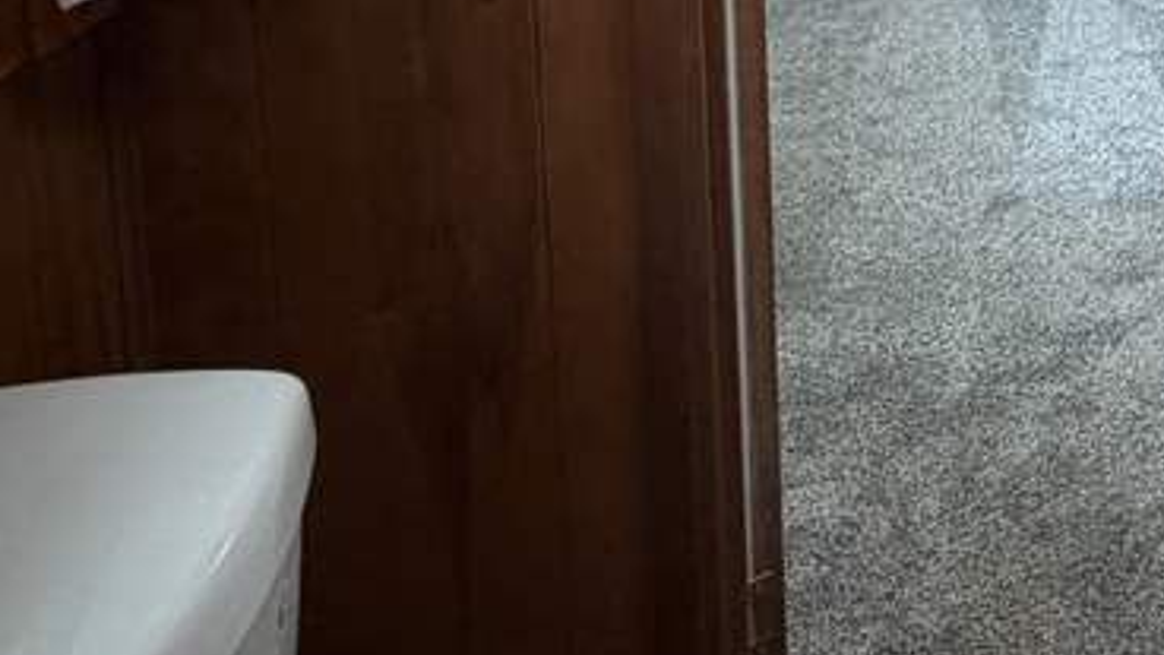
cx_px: 1363
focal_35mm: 53
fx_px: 1636
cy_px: -258
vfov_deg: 20.2
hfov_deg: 32.9
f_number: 2.2
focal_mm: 2.22
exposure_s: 1/120
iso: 160
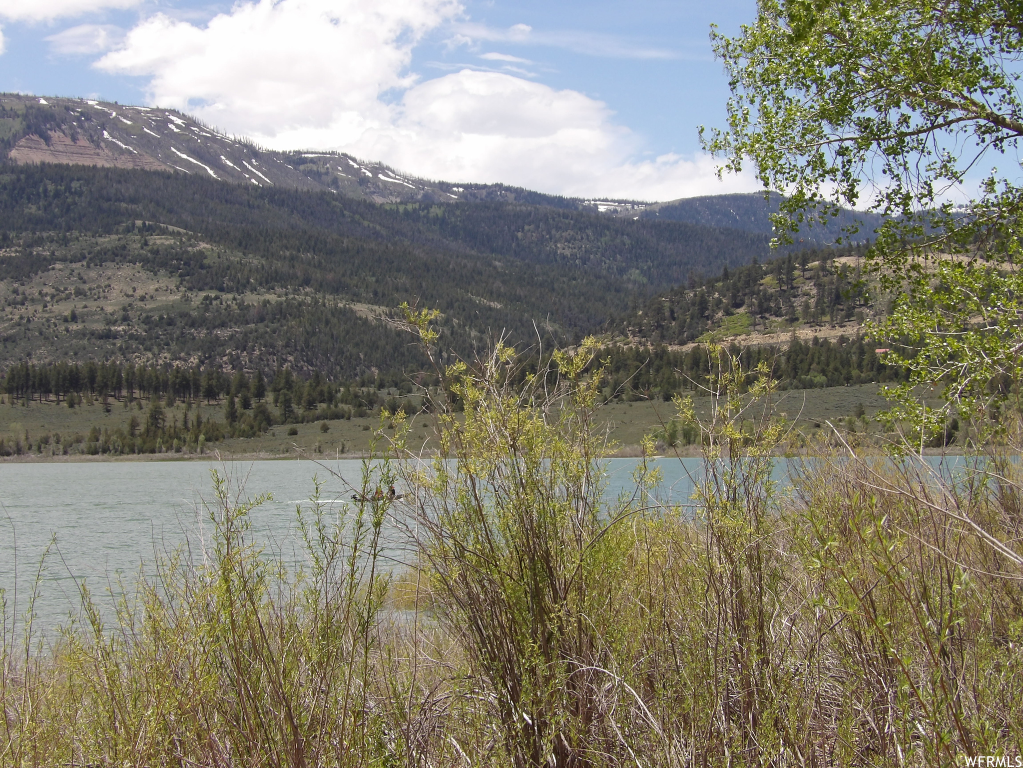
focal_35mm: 85
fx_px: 2512
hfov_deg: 23.0
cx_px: 512
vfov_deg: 17.4
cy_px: 384
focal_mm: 15.3
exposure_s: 1/280
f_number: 7.2
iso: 100
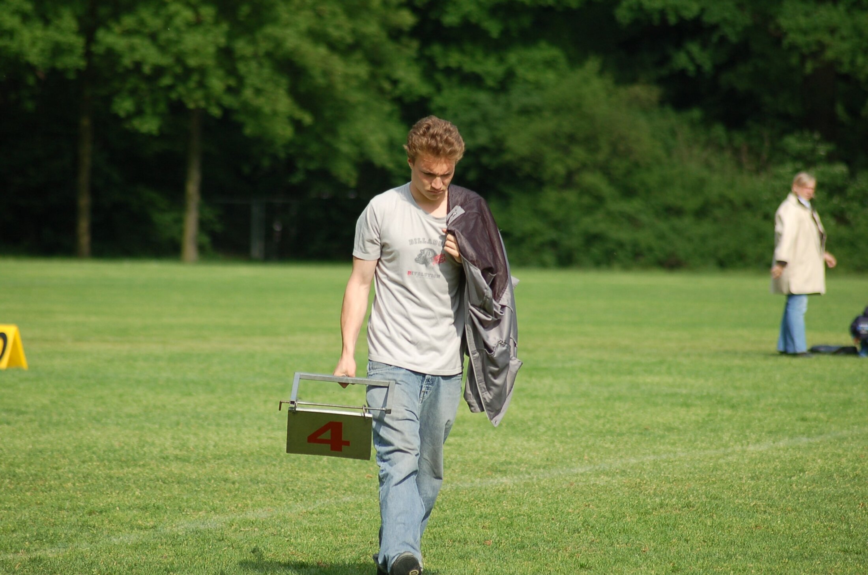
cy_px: 288
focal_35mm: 292
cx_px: 434
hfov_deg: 7.1
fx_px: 7039
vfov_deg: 4.7
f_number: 5
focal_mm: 195
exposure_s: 1/1000
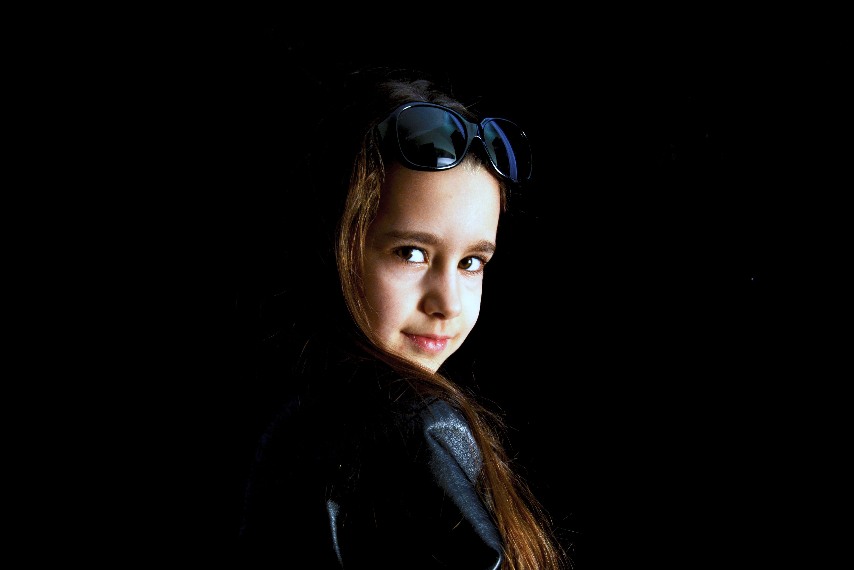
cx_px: 427
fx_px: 996
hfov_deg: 46.4
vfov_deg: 31.9
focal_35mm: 42
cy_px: 285
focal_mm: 28
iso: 400
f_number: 5
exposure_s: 1/25
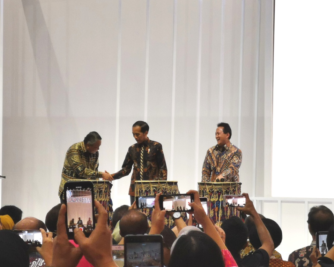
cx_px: 167
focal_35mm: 141
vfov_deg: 11.0
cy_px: 134
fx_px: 1394
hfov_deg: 13.7
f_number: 2.4
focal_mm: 7.48
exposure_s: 1/60
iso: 80
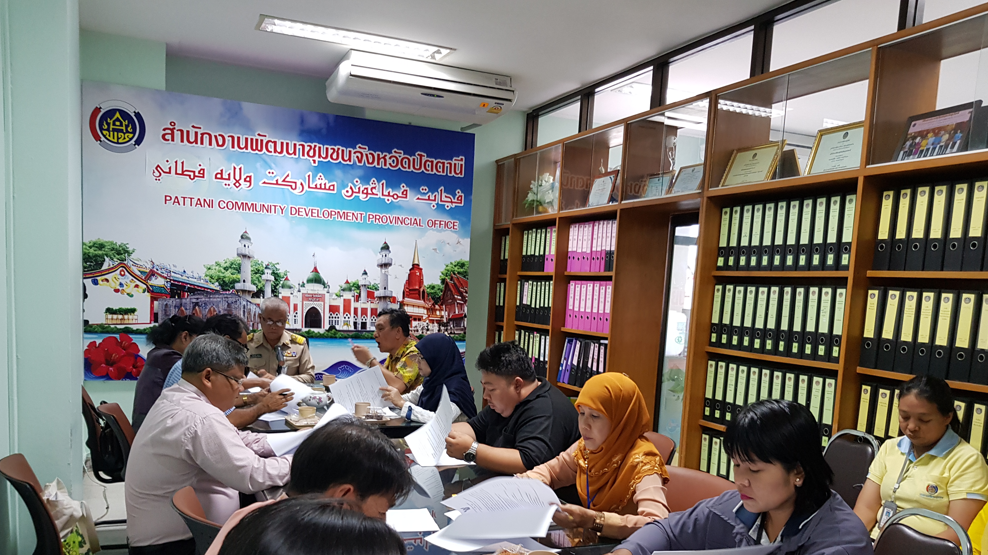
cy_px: 374
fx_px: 760
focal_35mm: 29
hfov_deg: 66.1
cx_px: 488
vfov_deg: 39.7
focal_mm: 4.3
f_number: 1.7
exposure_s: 1/33
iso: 200
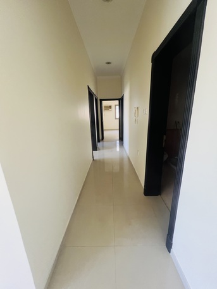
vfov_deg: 106.2
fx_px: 109
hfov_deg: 89.9
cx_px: 108
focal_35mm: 13
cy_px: 144
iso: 500
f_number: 1.8
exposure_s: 1/60
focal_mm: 1.57
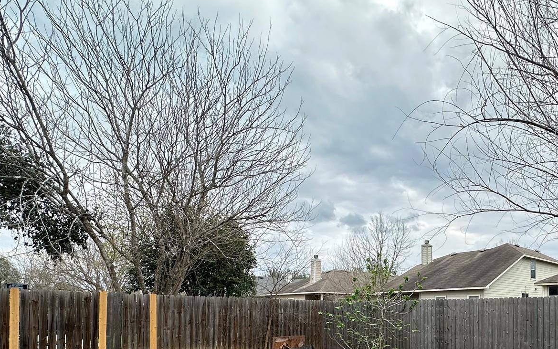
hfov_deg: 66.1
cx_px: 418
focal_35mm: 26
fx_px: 395
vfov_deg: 43.9
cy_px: 306
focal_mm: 2.22
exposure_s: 1/537
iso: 40
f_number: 2.2
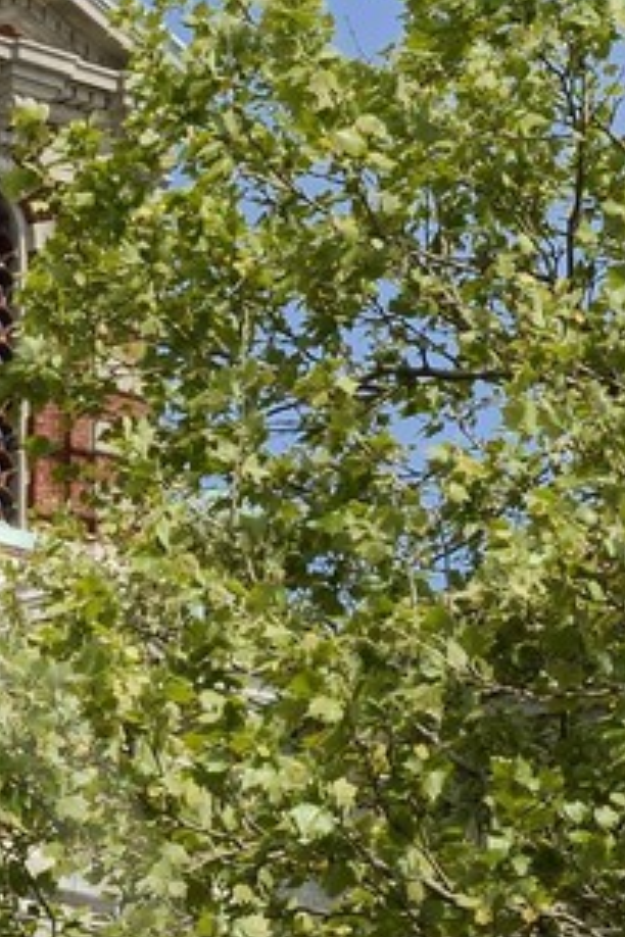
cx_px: -700
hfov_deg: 5.3
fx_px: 6536
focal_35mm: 251
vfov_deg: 8.1
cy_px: 1252
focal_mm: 48
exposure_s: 1/160
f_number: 16
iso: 200
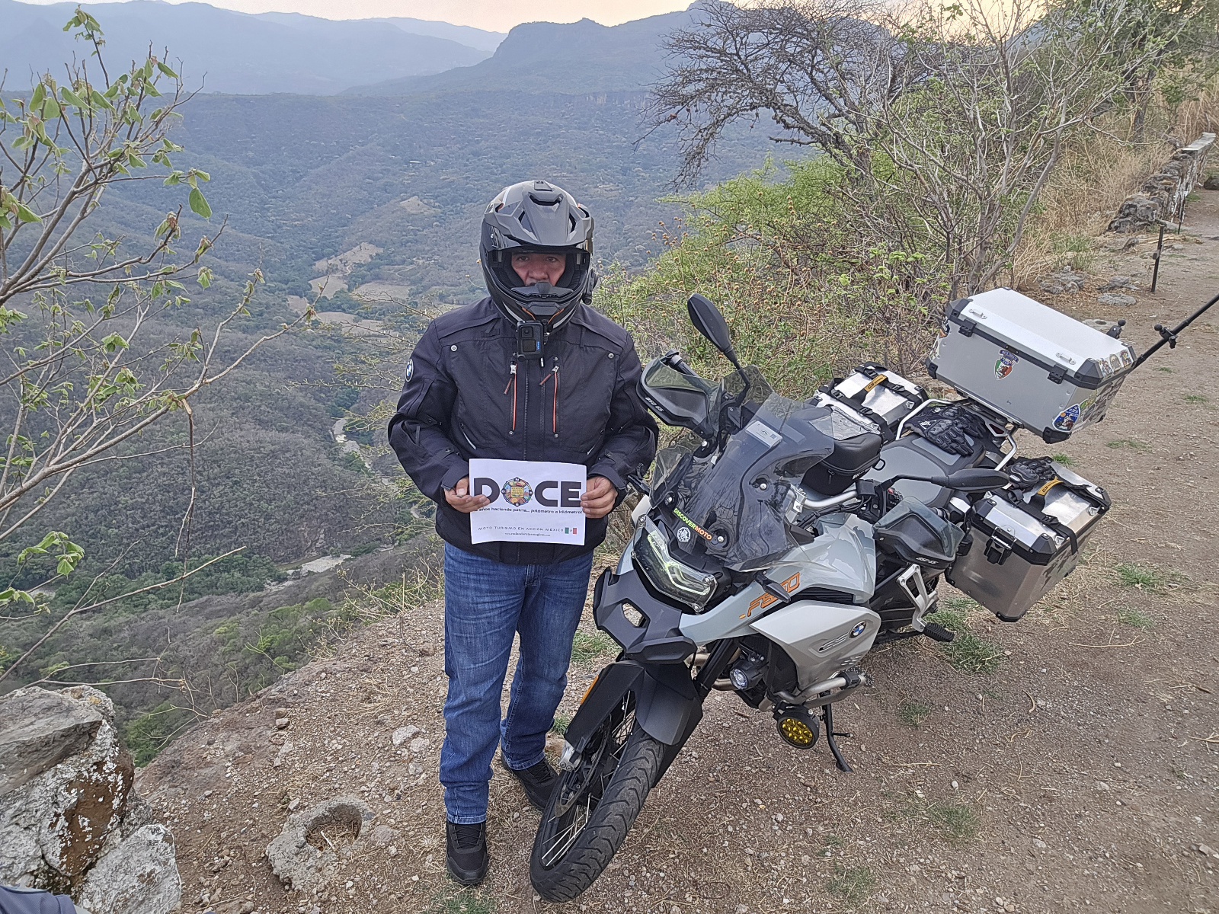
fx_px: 880
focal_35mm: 25
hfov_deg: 69.4
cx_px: 610
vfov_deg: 54.9
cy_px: 457
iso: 40
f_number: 2.2
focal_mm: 3.3
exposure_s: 1/120
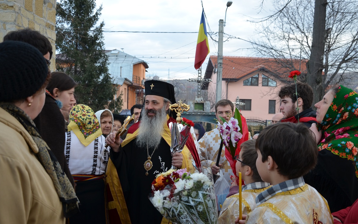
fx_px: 361
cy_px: 117
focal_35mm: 37
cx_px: 179
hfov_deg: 52.7
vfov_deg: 34.4
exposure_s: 1/80
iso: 400
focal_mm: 24
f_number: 4.5
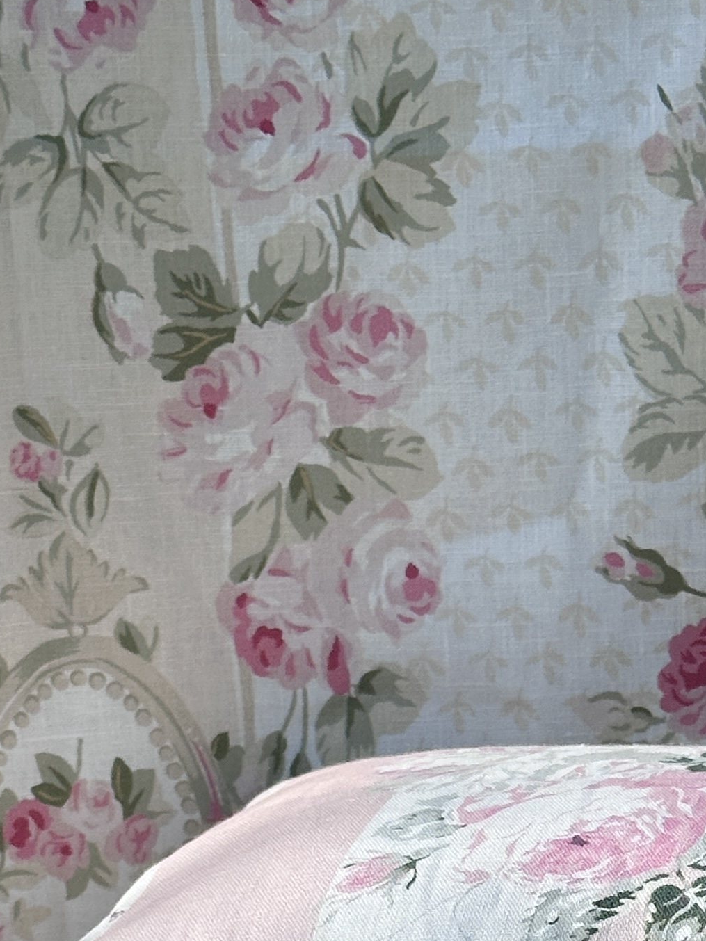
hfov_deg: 10.3
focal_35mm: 143
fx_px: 3888
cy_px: 1149
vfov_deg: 13.4
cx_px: 602
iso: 64
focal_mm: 6.86
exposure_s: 1/6211
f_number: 1.78
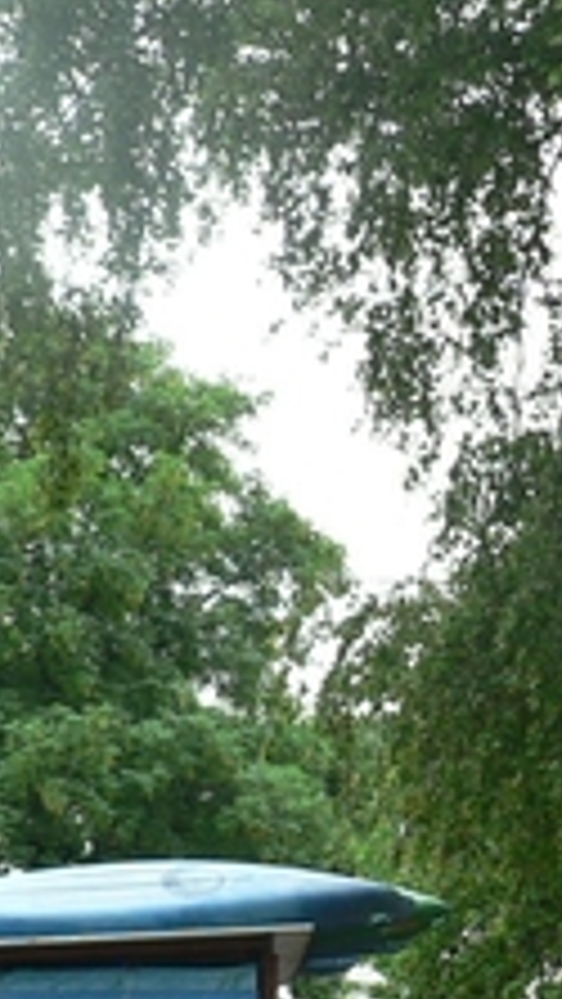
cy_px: 781
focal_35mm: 165
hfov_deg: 7.3
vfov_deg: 13.0
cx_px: 746
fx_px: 4368
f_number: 2.8
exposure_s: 1/50
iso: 80
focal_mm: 8.6
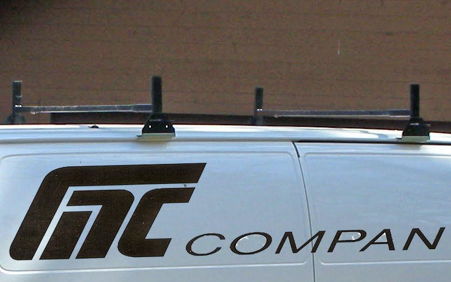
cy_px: 331
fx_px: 2016
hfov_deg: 12.7
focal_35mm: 164
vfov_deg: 7.9
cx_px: 87
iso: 50
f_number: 3.5
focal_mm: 7.7
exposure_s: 1/169
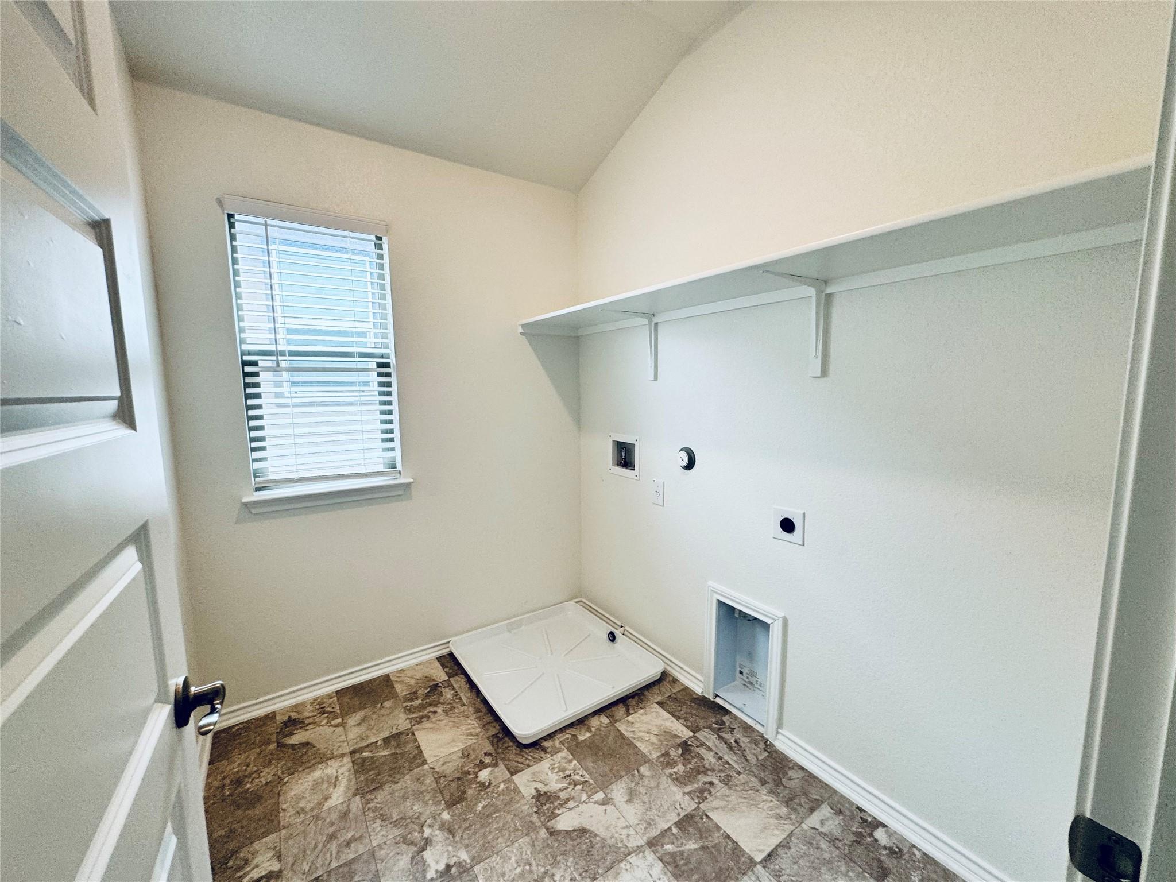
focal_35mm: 14
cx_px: 588
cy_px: 441
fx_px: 476
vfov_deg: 85.7
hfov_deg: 102.1
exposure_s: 1/120
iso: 100
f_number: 2.2
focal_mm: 2.22
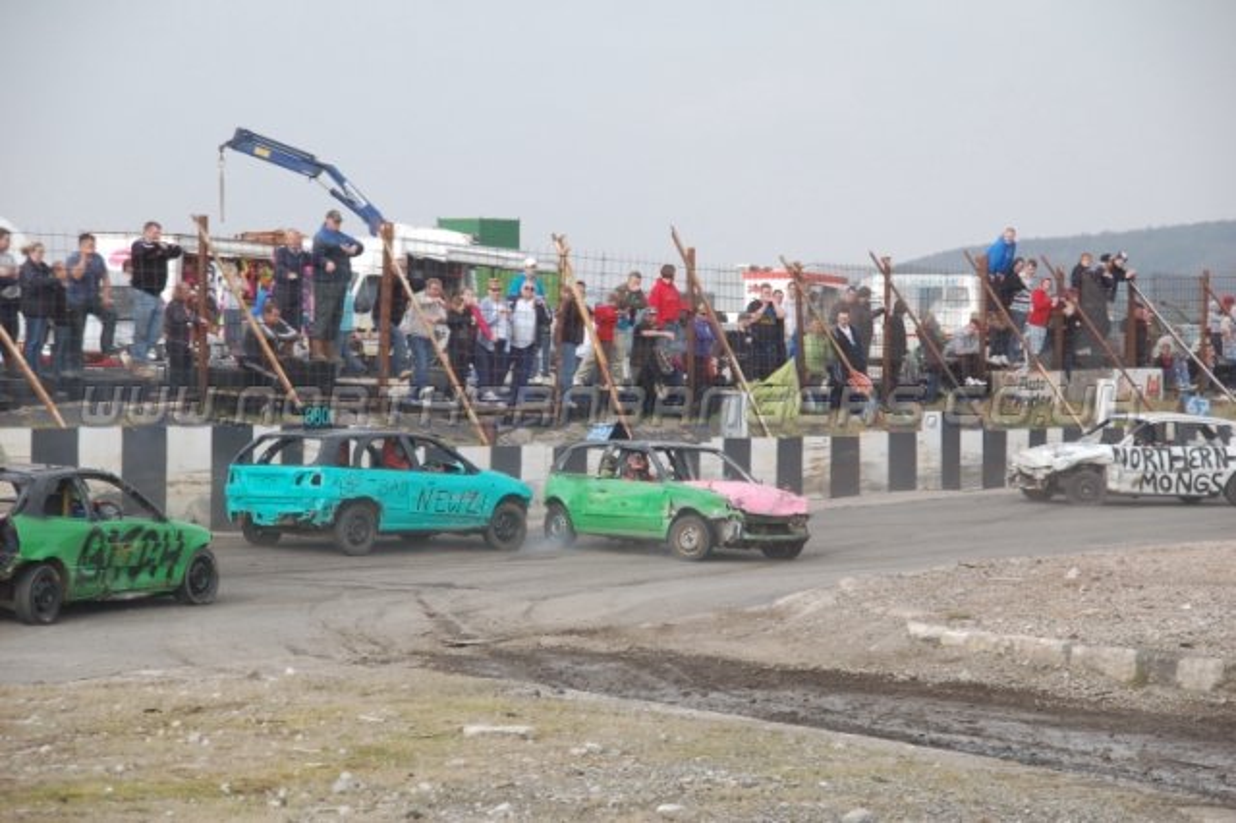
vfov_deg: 11.7
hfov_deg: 17.5
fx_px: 4015
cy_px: 412
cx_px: 618
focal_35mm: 117
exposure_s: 1/640
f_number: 5.6
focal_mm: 78
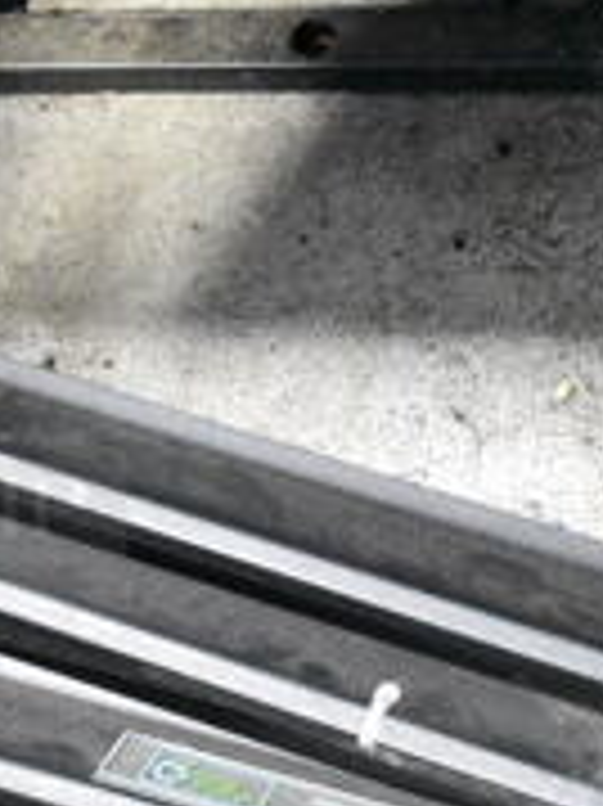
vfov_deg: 14.9
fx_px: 3084
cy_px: 320
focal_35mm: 133
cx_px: -374
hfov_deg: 10.7
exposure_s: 1/125
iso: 6400
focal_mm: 27
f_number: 5.6
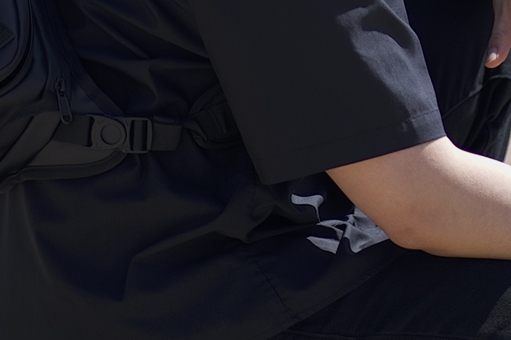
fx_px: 5321
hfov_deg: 5.5
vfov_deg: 3.6
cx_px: 465
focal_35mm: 375
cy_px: -269
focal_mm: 85
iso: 50
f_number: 1.8
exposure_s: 1/2500
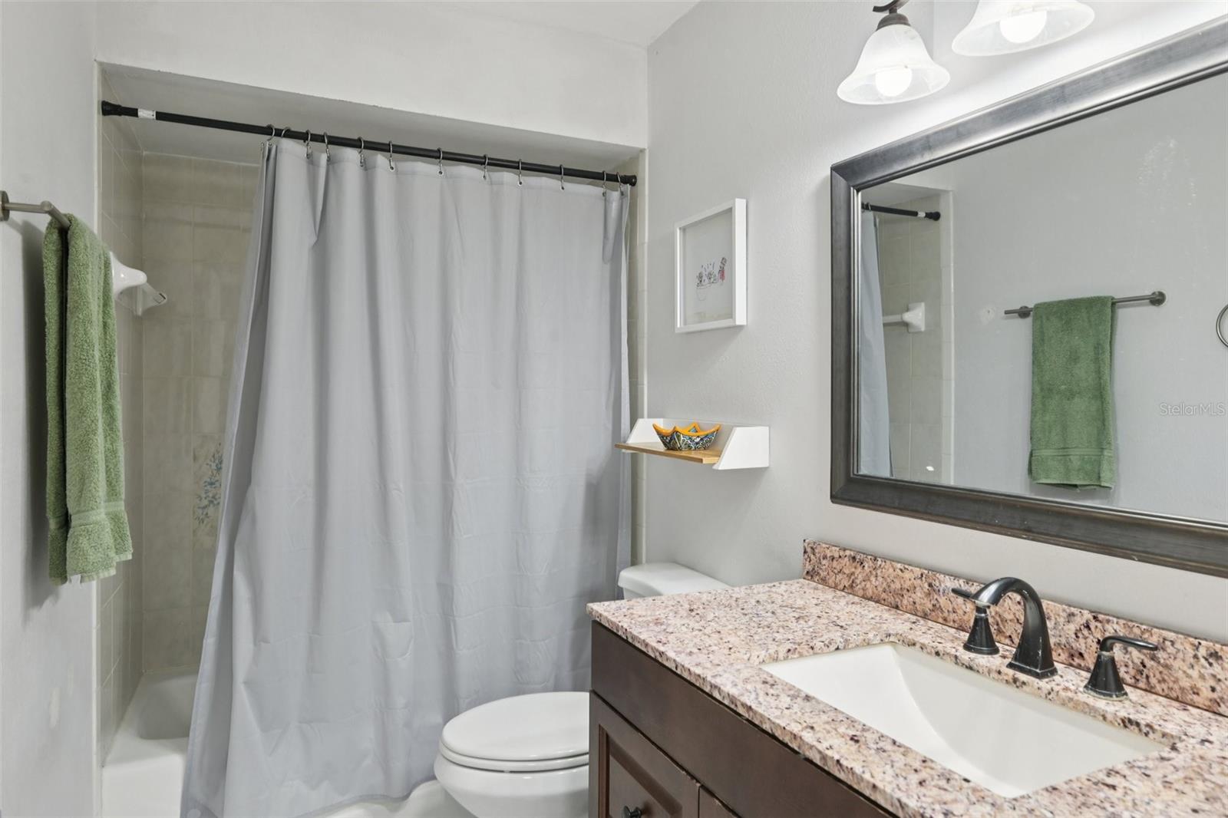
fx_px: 733
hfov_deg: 79.9
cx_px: 614
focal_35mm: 22
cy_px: 409
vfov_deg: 58.3
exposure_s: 1/15
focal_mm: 21.5
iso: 400
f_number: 8
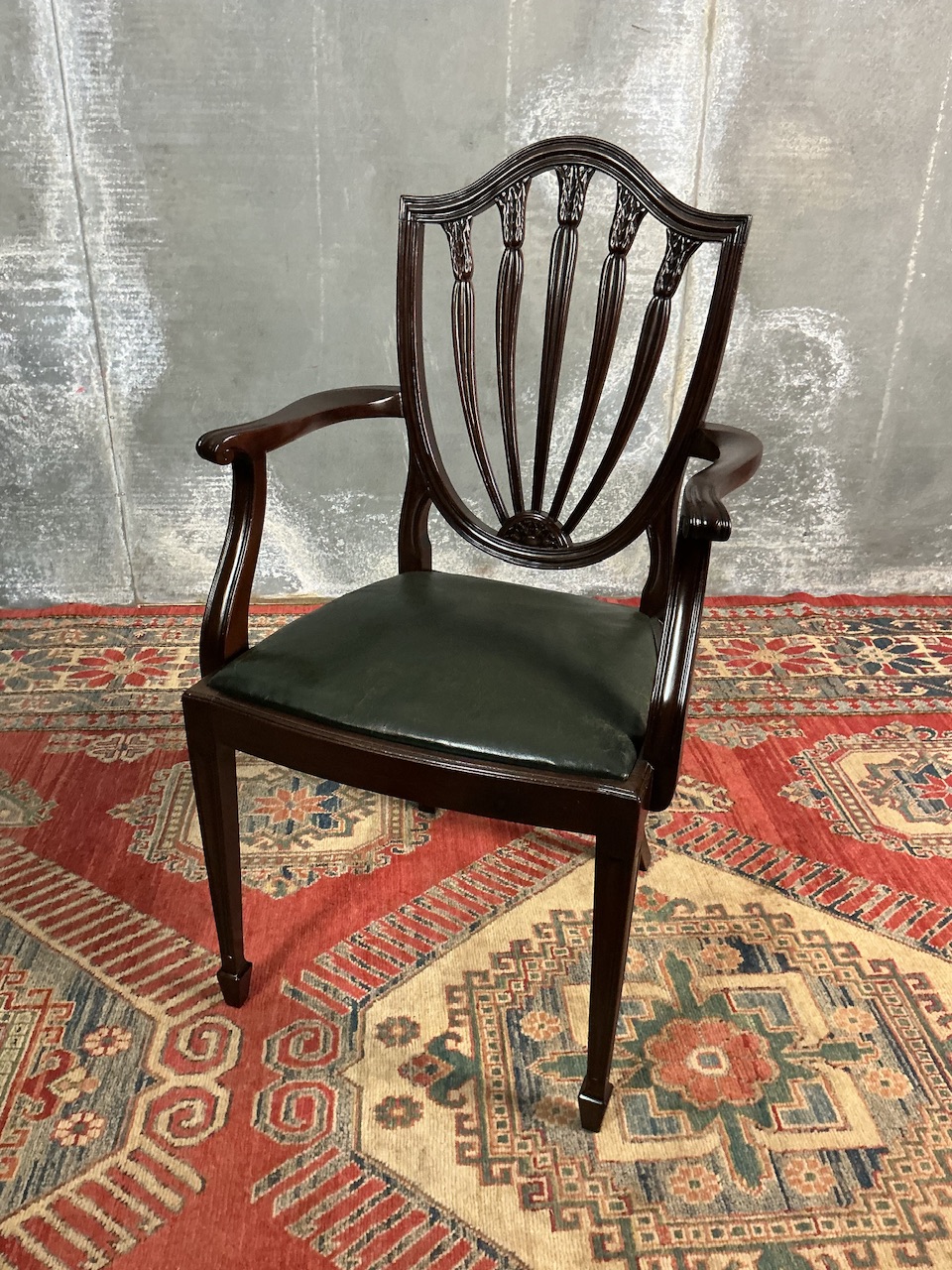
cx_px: 476
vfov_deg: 61.7
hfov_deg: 48.2
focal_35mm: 29
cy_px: 635
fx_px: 1063
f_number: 1.8
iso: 200
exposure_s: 1/50
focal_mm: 3
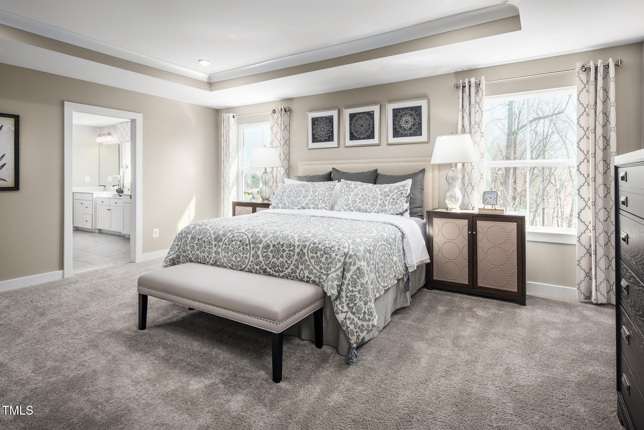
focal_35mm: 19
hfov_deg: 86.9
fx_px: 340
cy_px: 215
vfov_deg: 64.6
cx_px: 322
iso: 200
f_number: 9
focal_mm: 19
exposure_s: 1/250
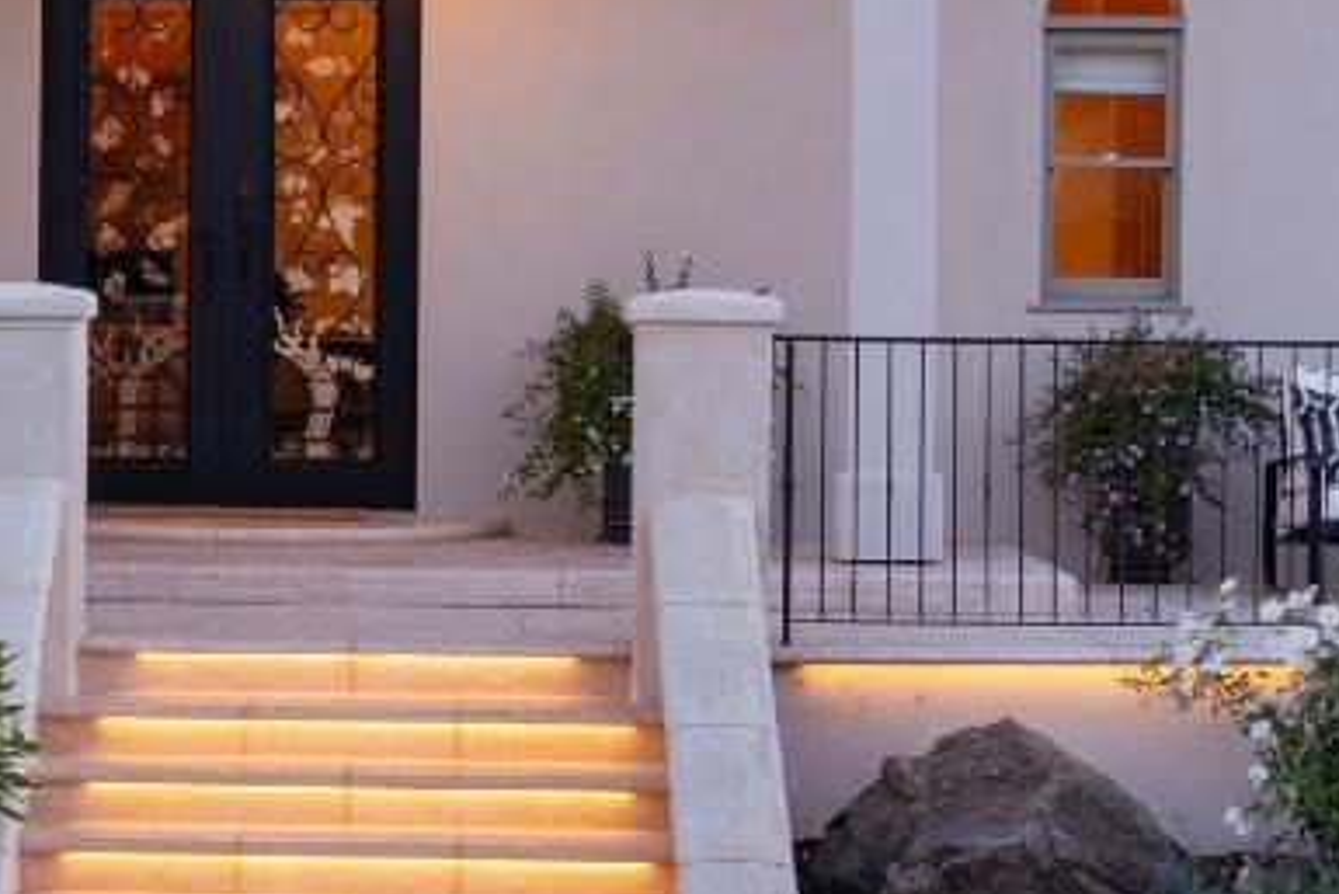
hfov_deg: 18.6
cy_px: 318
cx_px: 296
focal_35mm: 109
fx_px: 4055
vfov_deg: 12.6
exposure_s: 1/5
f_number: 5
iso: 100
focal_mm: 10.26
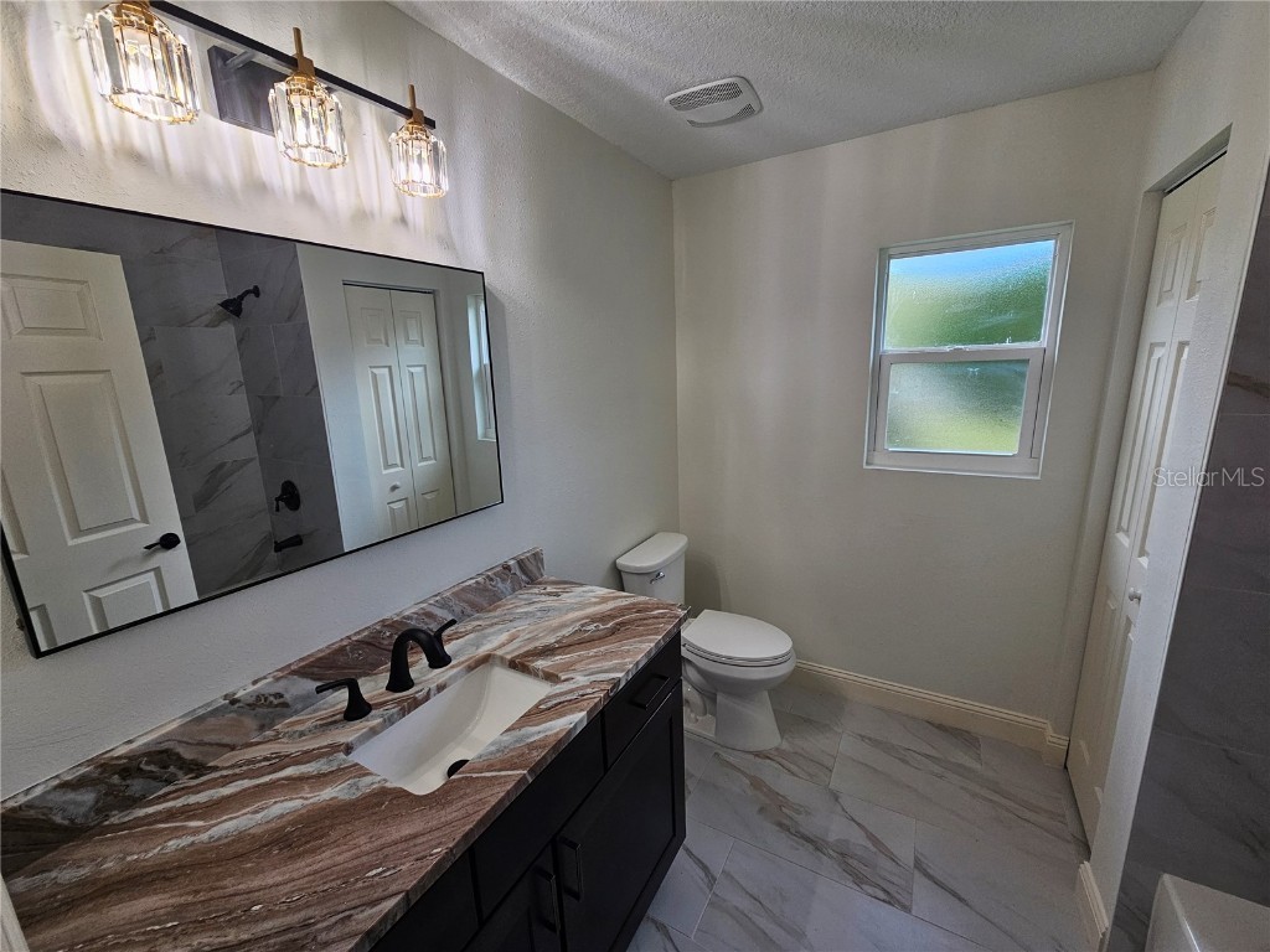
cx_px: 635
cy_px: 476
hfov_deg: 106.2
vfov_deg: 89.9
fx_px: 477
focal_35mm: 13
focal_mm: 2.2
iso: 80
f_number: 2.2
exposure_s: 1/120
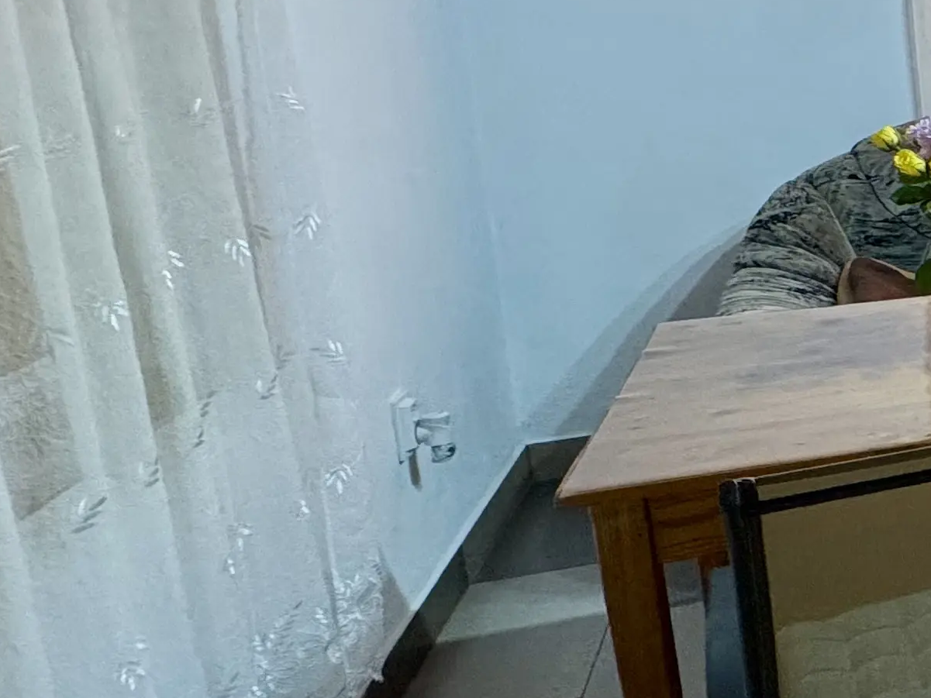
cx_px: 1460
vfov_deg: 30.3
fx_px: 1264
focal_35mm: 47
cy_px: 168
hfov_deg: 26.4
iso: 250
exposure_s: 1/100
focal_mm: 2.22
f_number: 2.2
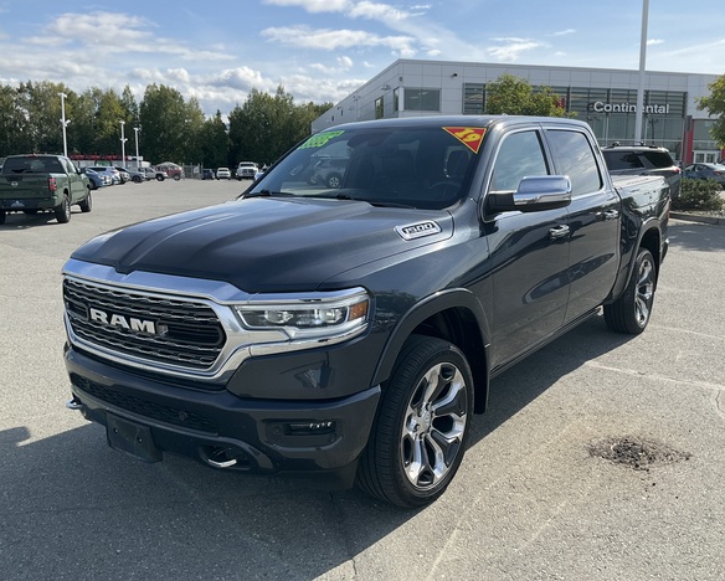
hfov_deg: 57.1
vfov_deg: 47.2
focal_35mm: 31
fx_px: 666
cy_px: 286
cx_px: 392
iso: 25
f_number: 1.8
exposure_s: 1/1577
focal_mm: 3
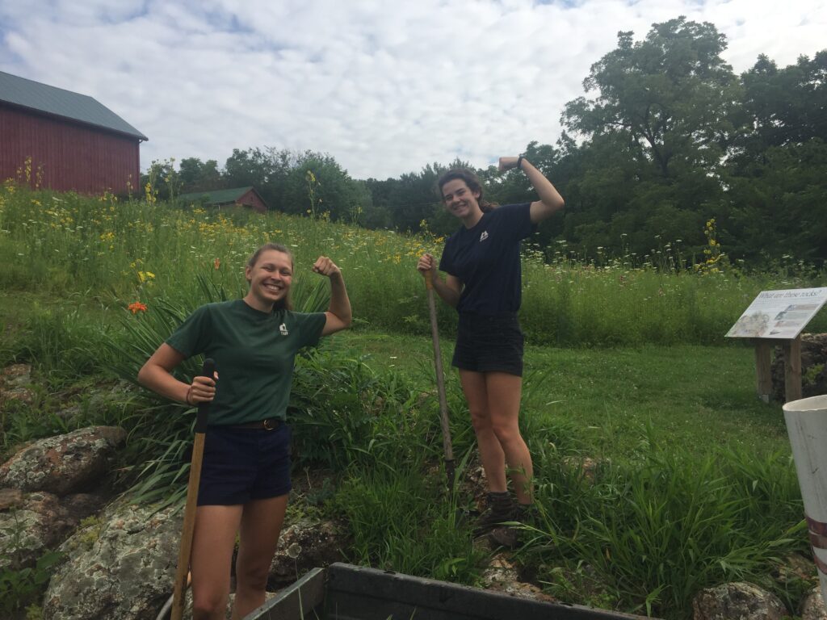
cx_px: 414
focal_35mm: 29
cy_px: 310
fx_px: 693
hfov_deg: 61.7
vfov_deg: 48.2
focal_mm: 4.15
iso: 32
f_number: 2.2
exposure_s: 1/1582
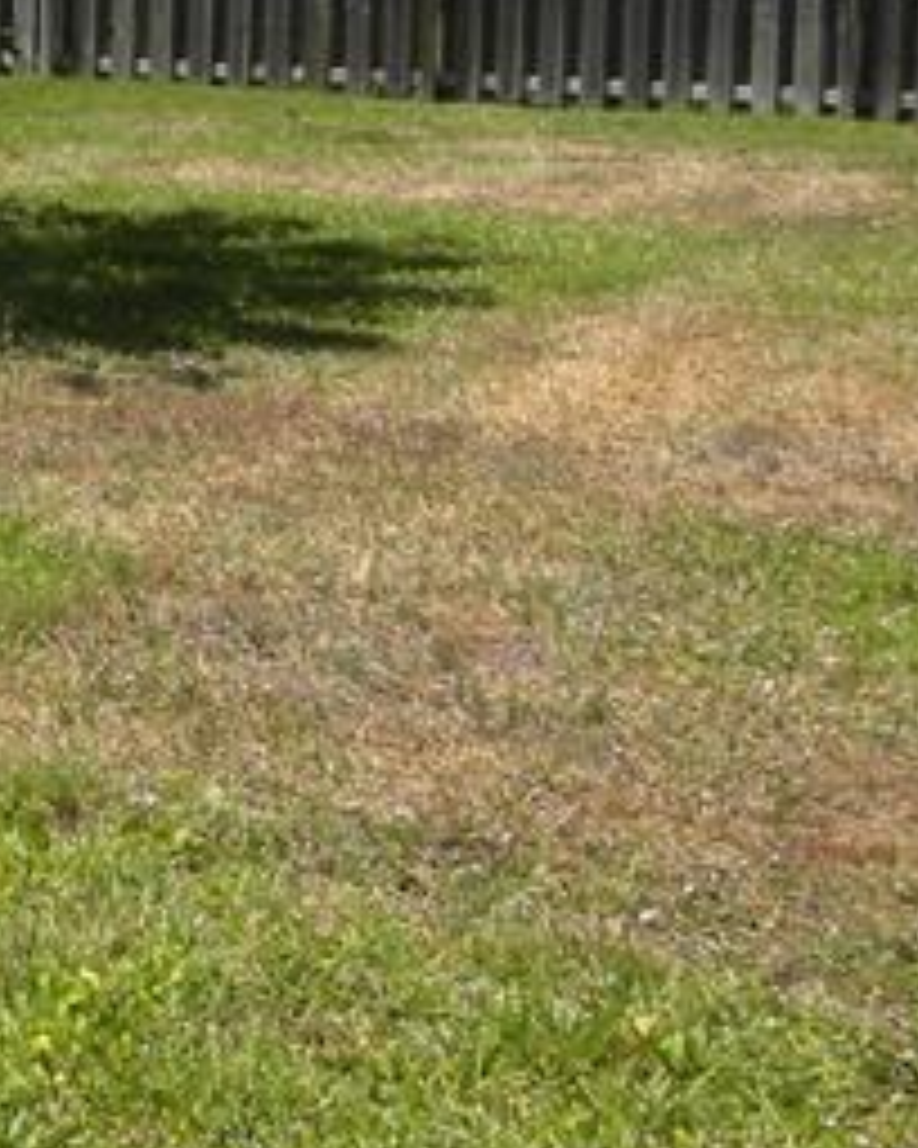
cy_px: -95
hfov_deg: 13.1
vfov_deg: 18.2
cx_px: -909
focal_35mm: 102
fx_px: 3464
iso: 64
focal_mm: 4.6
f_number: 5.6
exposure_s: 1/302
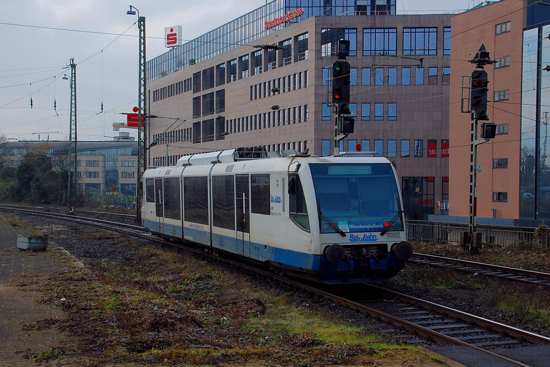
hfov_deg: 41.1
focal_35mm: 48
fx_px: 734
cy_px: 184
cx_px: 275
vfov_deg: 28.1
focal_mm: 32
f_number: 8
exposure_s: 1/250
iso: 200
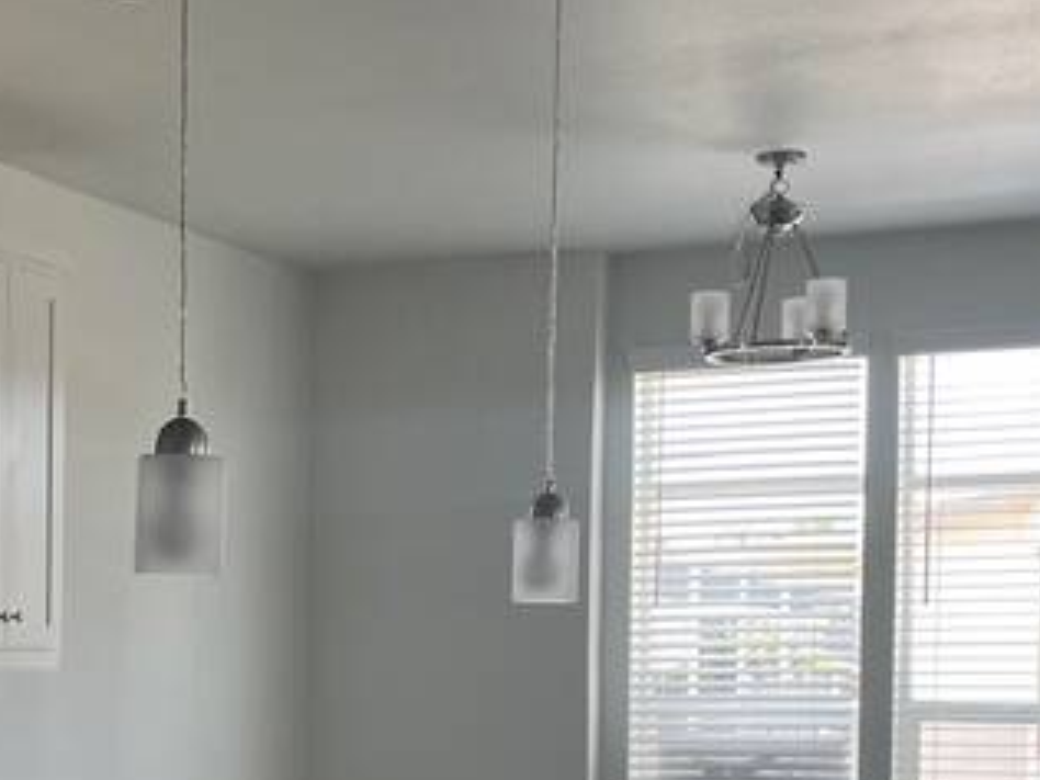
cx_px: 142
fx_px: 2223
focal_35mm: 74
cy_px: 729
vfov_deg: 19.5
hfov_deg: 25.6
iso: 50
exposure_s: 1/121
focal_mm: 4.2
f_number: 1.6
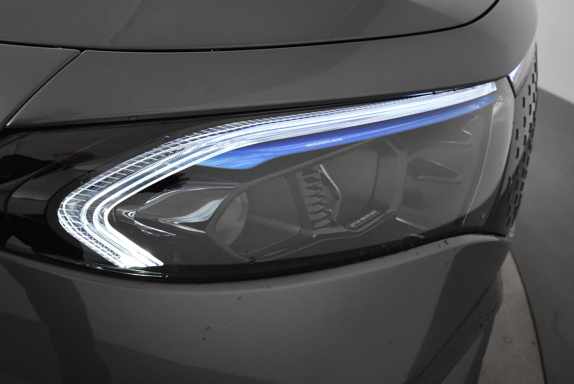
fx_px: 479
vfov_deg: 43.7
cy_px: 192
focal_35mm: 30
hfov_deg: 61.9
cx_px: 287
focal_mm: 20
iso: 3600
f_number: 5.6
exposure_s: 1/60
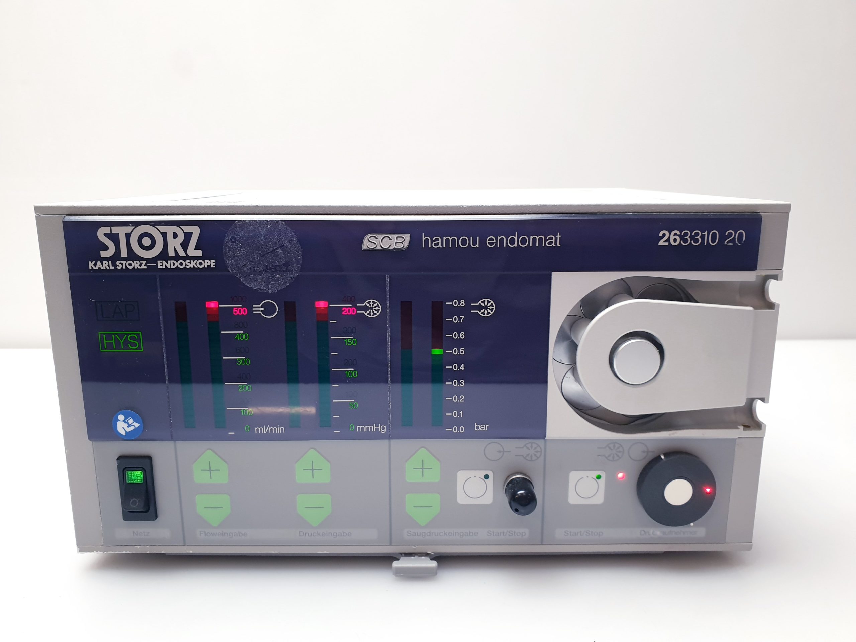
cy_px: 321
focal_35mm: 26
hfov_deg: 67.3
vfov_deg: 53.1
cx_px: 428
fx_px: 643
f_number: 2.4
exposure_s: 1/50
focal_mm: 4.3
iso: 125
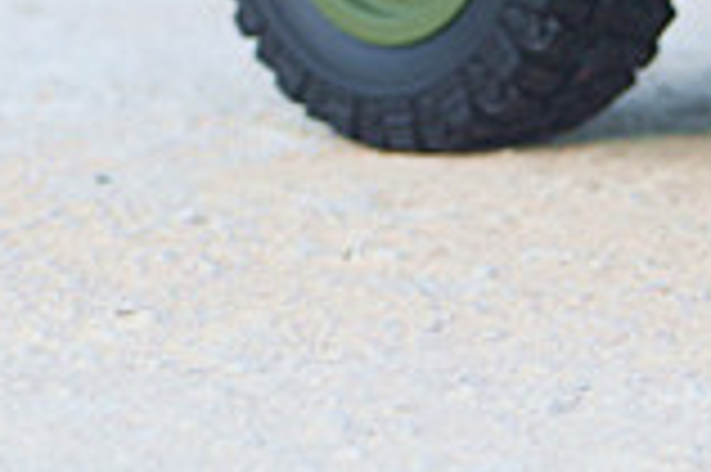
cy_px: -524
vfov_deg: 2.6
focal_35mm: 530
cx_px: 1278
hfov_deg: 3.9
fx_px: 10457
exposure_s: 1/60
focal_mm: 70
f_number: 6.3
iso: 100
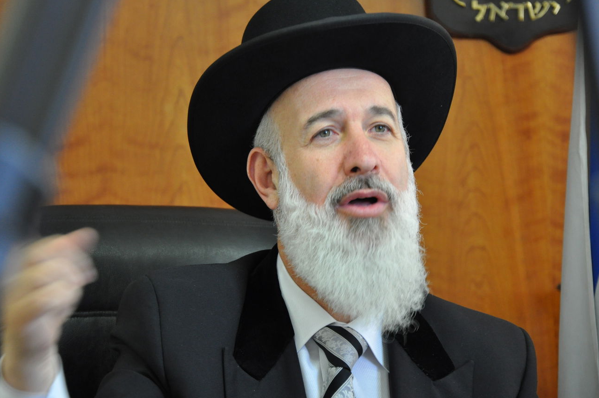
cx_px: 280
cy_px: 196
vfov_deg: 8.6
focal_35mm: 160
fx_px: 2659
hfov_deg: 12.9
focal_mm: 98
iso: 1000
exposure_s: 1/30
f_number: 5.6
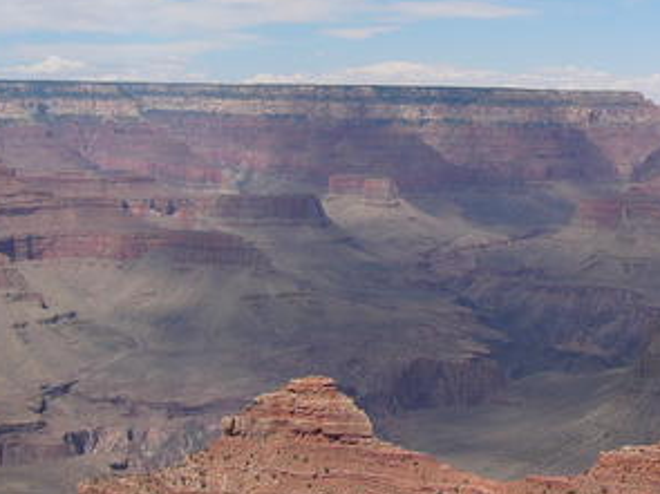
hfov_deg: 24.6
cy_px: 163
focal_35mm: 76
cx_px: 651
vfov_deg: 19.3
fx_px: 1448
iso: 50
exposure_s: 1/200
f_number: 8
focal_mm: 5.8
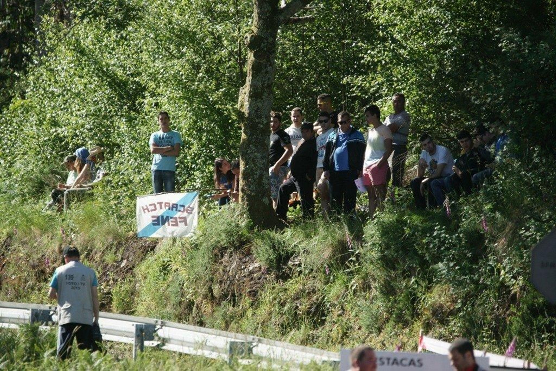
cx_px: 278
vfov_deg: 3.4
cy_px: 186
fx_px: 6178
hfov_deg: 5.2
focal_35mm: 400
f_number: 5.6
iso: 800
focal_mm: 400
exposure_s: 1/1600
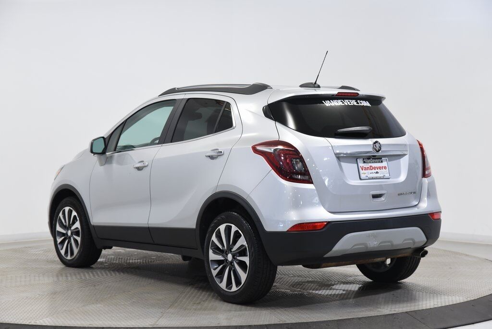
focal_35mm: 70
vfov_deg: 19.5
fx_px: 957
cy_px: 164
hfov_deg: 28.8
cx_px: 246
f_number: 5
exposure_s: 1/80
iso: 1600
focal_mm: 70
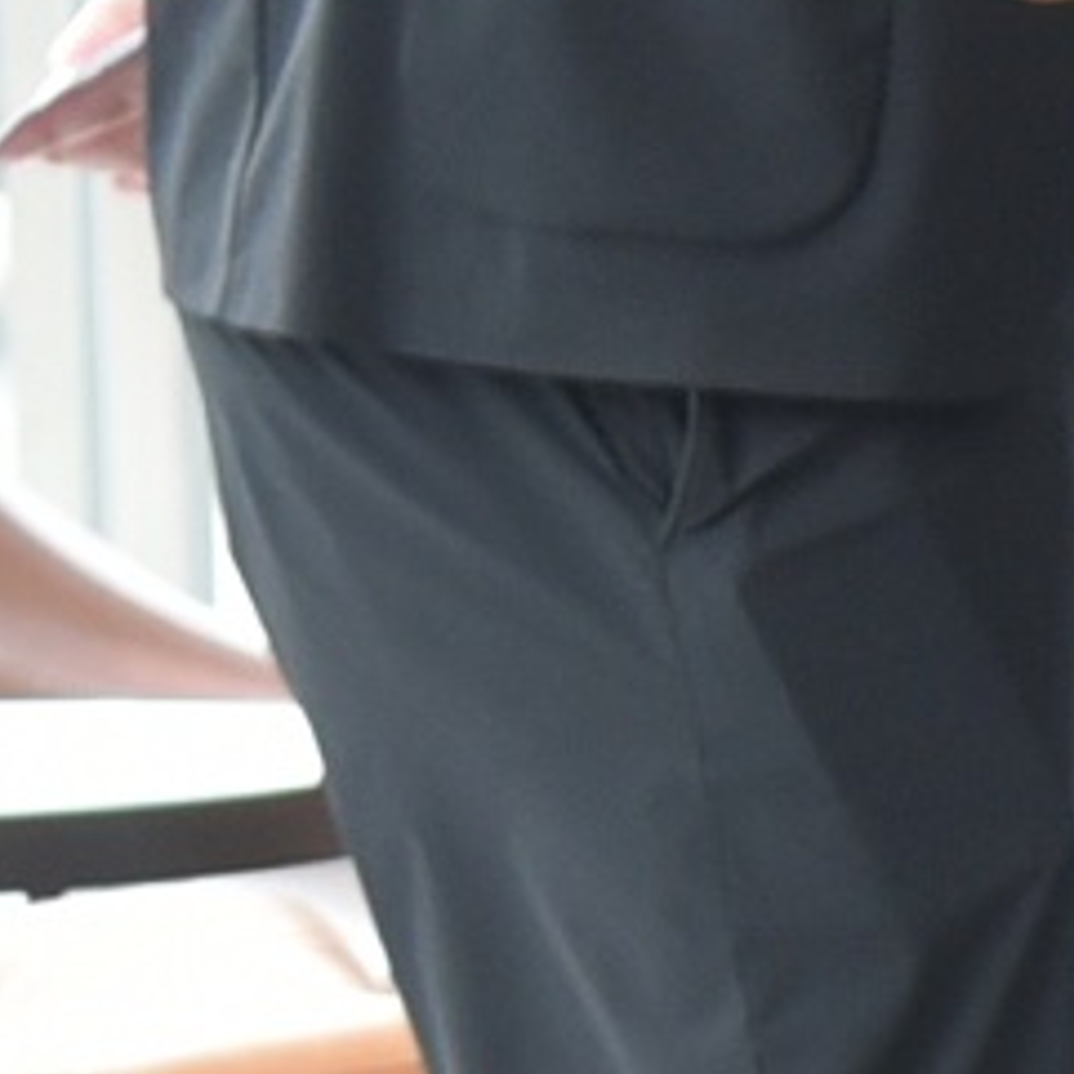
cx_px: 5517
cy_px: 169
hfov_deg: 3.0
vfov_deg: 3.2
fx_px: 19025
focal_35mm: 542
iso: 800
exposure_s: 1/125
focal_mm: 55
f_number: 5
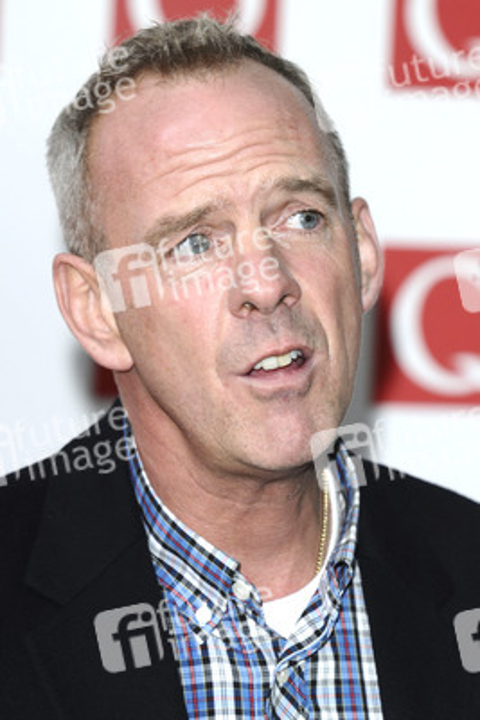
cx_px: 240
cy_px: 360
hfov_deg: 8.2
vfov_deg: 12.2
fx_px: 3357
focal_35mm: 168
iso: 320
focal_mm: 112
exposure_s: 1/200
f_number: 4.5
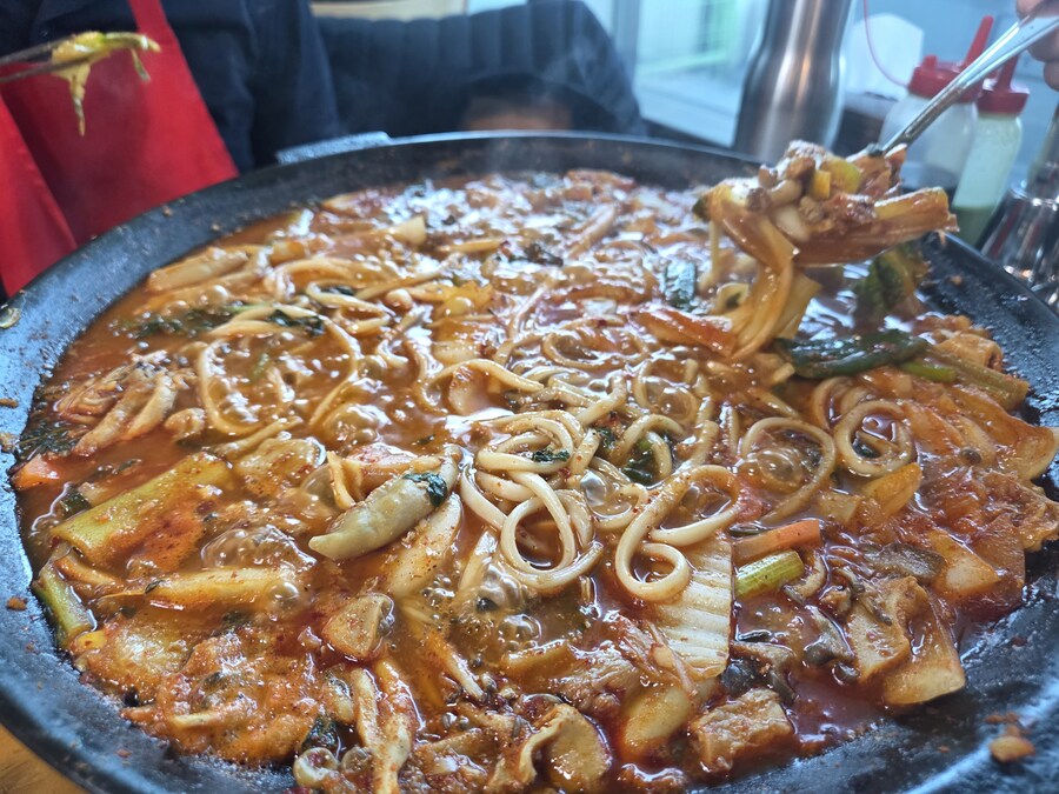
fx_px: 704
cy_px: 397
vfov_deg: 58.9
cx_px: 530
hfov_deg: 73.9
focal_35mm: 23
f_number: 1.8
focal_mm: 5.4
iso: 400
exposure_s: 1/120
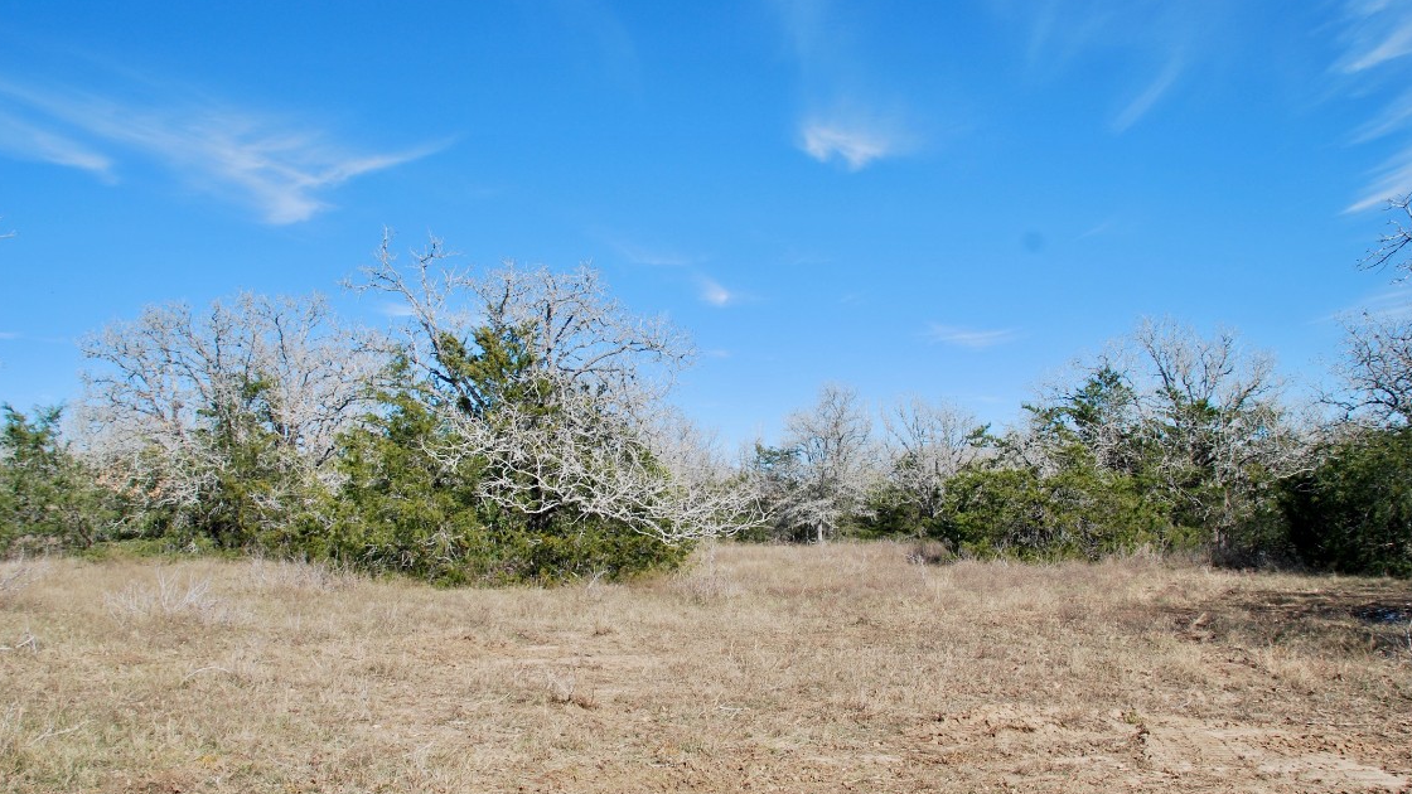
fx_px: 1086
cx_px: 697
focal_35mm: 29
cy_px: 426
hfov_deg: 66.1
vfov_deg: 40.2
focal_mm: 18
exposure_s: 1/250
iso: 100
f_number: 8
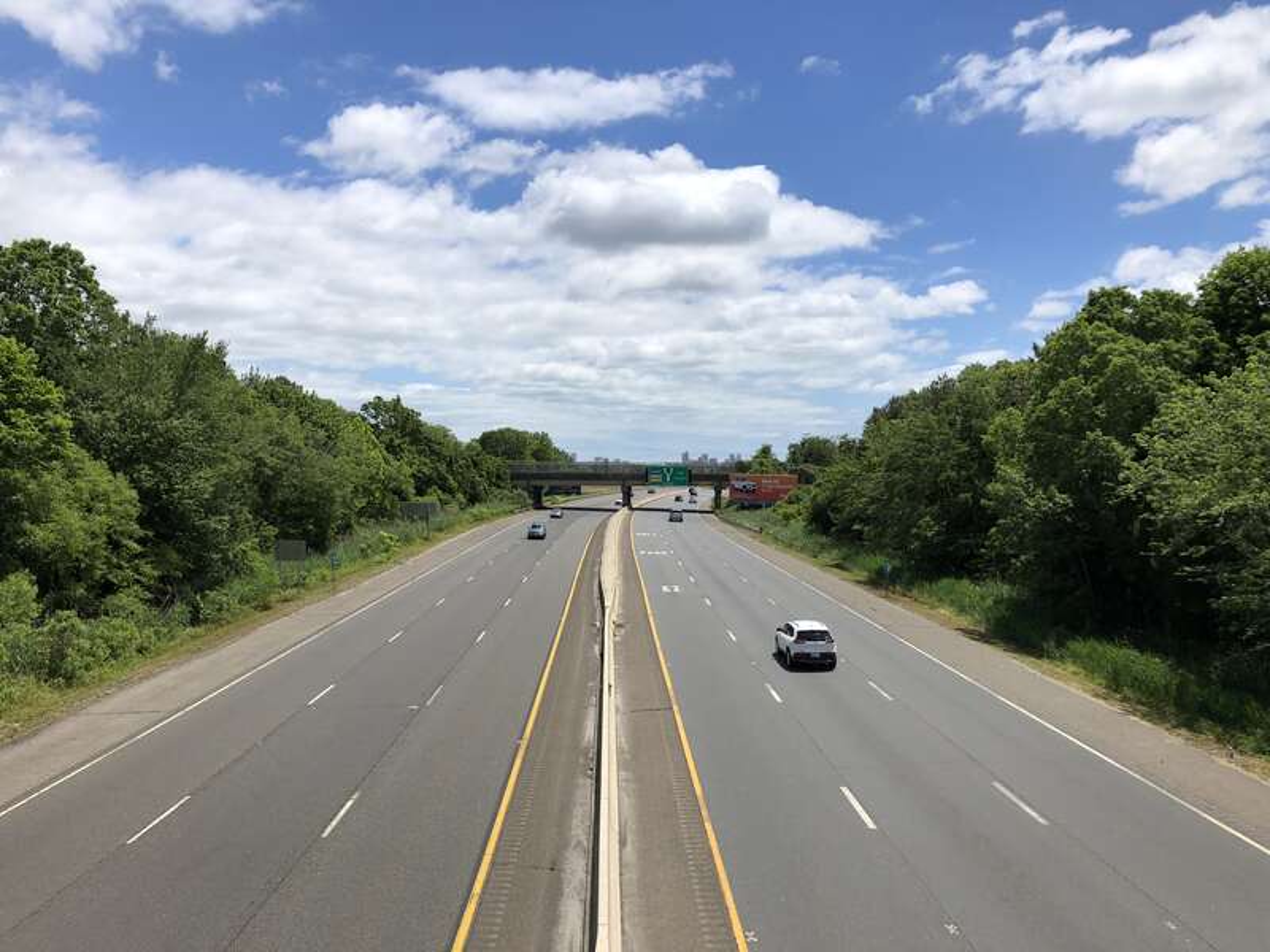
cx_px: 635
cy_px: 476
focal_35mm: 28
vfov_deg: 49.7
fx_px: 1027
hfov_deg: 63.4
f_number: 1.8
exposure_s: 1/3690
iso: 20
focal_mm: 4
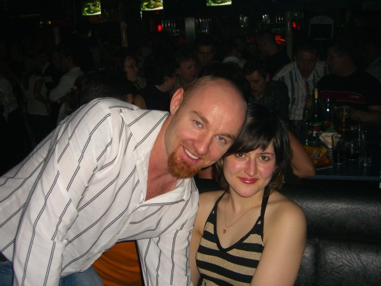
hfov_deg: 49.0
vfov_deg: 37.7
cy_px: 143
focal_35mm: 38
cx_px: 190
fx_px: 418
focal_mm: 7.9
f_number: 2.8
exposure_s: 1/60
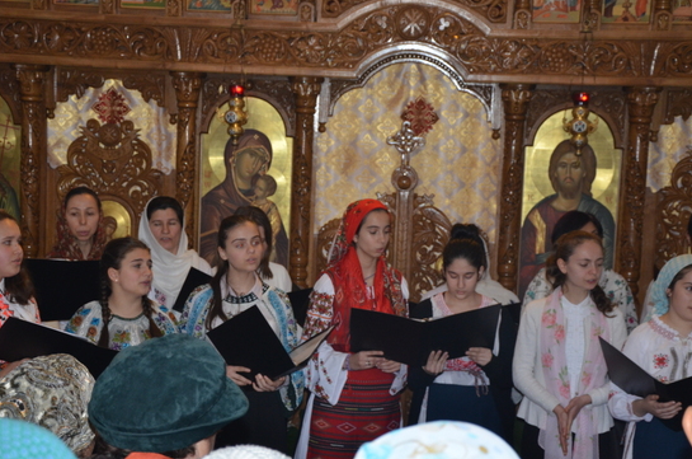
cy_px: 254
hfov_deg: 27.4
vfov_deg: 18.3
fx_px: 1420
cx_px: 324
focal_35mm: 74
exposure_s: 1/60
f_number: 4.8
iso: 800
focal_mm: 42
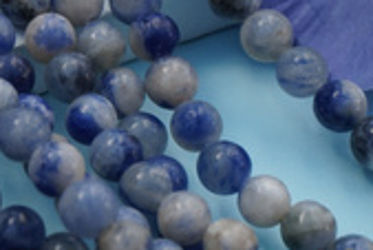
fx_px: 1908
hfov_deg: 10.9
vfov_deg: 7.4
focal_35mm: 184
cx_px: -90
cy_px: -22
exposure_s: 1/100
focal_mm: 46
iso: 100
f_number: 8
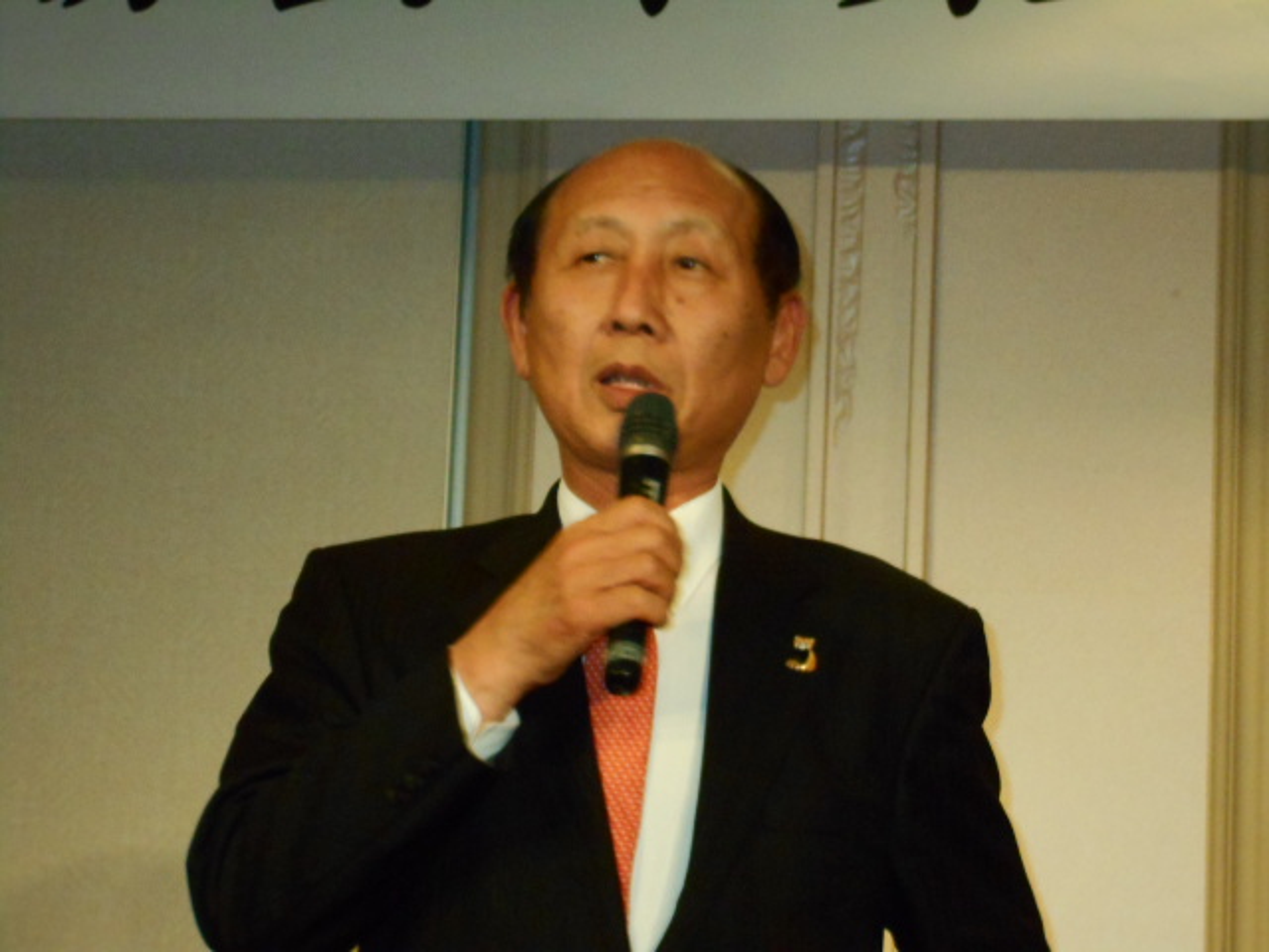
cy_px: 476
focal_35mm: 130
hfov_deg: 15.2
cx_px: 634
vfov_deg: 11.4
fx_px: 4766
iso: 800
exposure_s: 1/60
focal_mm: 23
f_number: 6.5
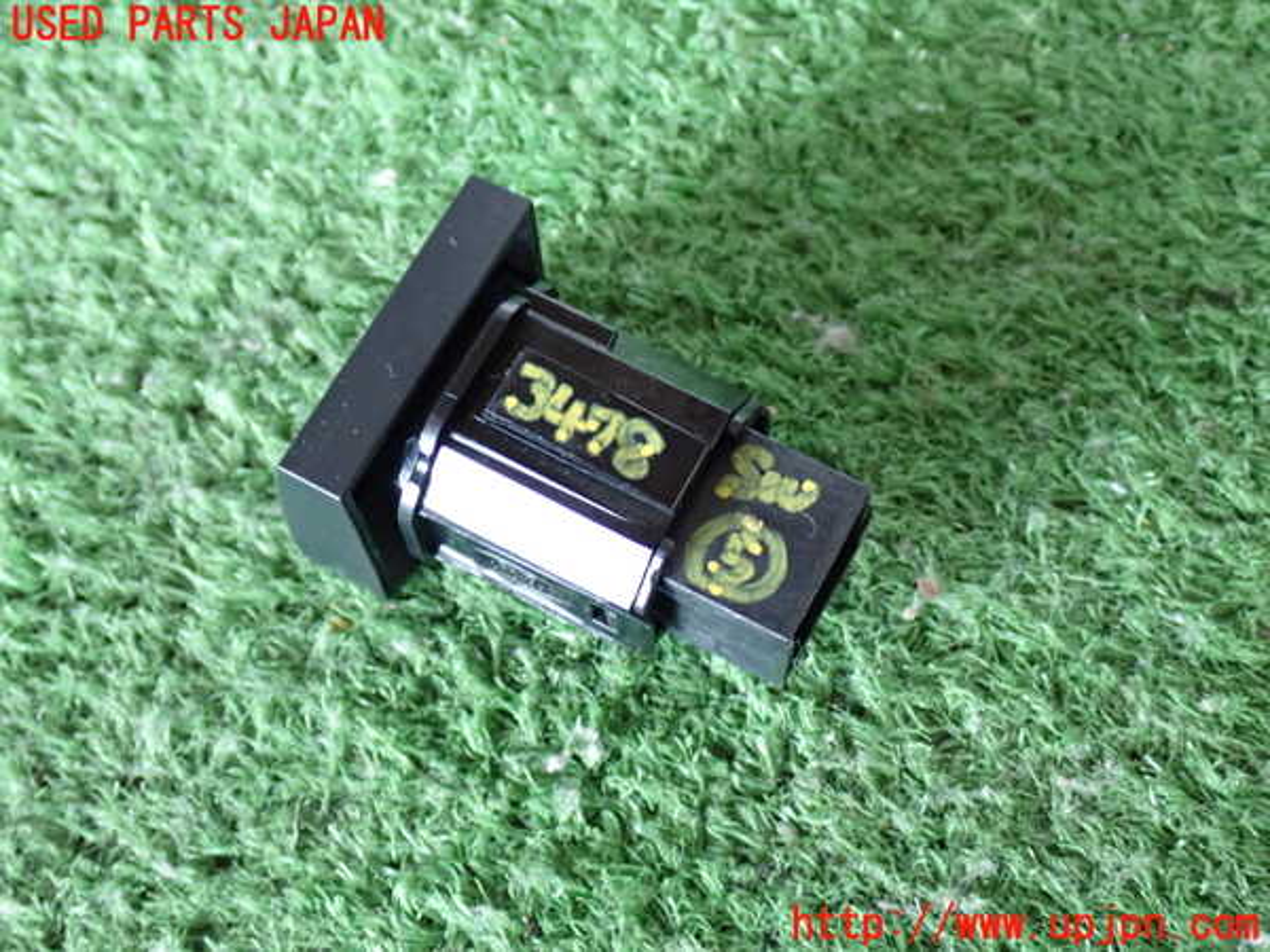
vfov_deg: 29.1
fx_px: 1834
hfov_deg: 38.2
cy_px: 476
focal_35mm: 50
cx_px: 635
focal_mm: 9.01
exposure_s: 1/30
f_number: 3.2
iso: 800
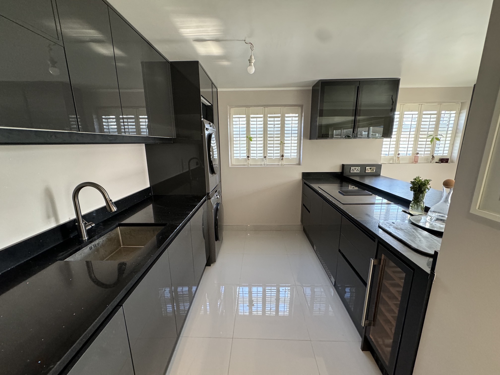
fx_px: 202
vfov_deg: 85.7
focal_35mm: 14
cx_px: 250
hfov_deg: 102.1
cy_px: 188
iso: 320
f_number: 2.2
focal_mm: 2.22
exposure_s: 1/97
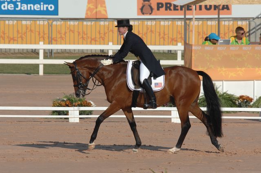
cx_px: 130
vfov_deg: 3.0
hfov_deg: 4.6
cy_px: 86
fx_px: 3258
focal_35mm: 450
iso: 200
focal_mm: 300
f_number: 9.5
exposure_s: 1/640
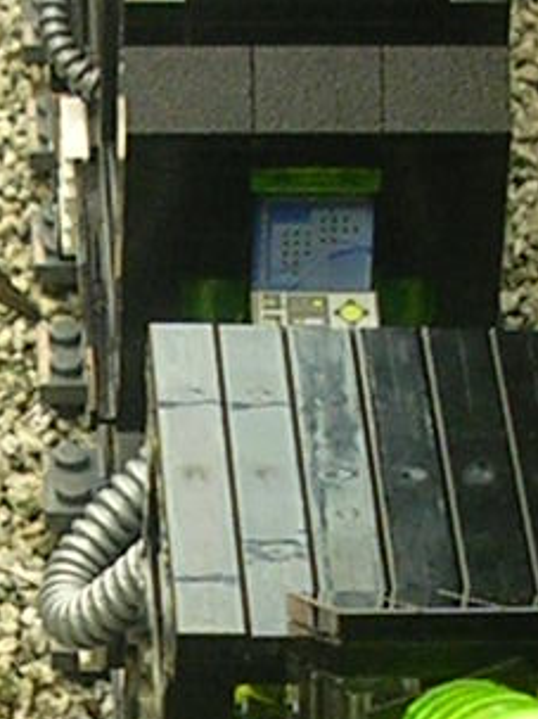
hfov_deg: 5.7
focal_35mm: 257
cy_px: 755
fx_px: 5329
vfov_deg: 7.7
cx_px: -232
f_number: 2.8
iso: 50
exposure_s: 1/134
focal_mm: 5.8
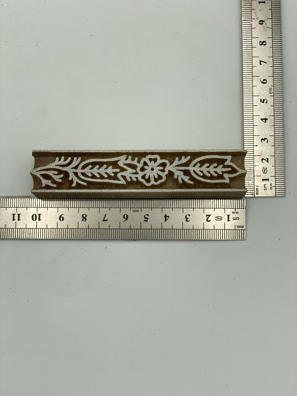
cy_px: 198
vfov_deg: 36.8
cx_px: 148
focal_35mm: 52
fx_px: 595
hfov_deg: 28.0
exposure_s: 1/826
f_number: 2
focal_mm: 6
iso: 20
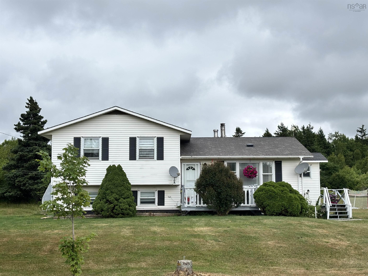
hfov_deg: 36.8
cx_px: 184
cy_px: 138
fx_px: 553
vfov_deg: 28.0
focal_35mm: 52
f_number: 1.6
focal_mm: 5.96
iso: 32
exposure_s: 1/1592
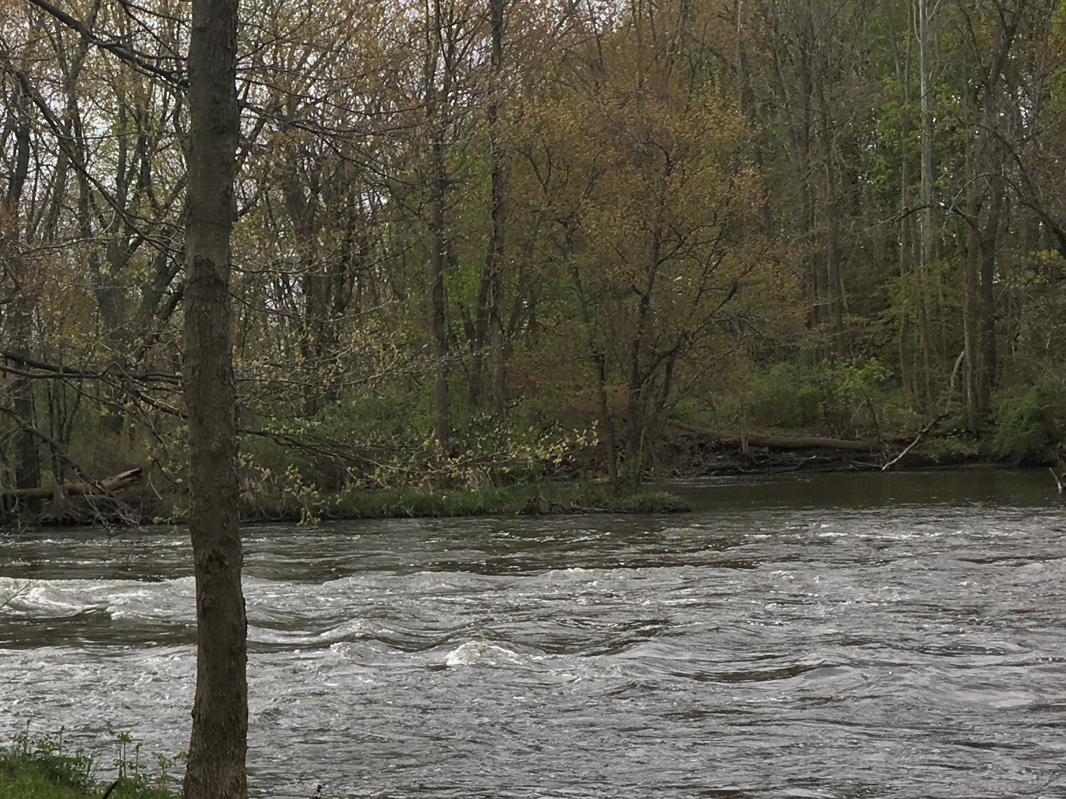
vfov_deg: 19.5
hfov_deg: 25.0
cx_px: 62
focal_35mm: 75
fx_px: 2309
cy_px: 574
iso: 25
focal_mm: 4.15
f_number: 2.2
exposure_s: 1/732
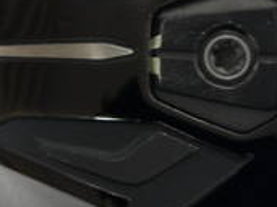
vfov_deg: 7.9
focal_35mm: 187
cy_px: 84
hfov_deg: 10.6
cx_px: 151
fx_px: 1495
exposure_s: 1/60
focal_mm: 25
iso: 320
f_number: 4.6
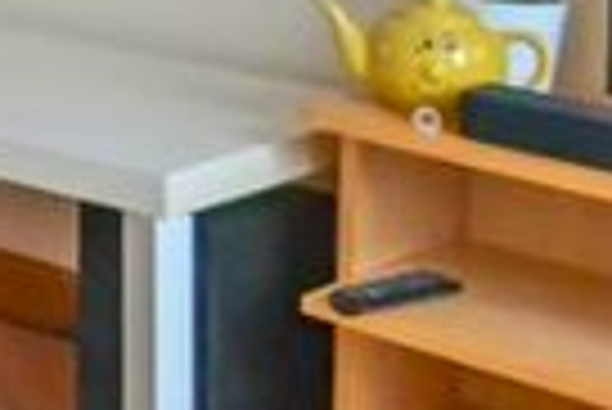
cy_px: -246
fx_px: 1838
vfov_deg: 12.0
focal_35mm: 108
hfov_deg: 14.3
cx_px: -756
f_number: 4
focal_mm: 14
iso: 3200
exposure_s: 1/60
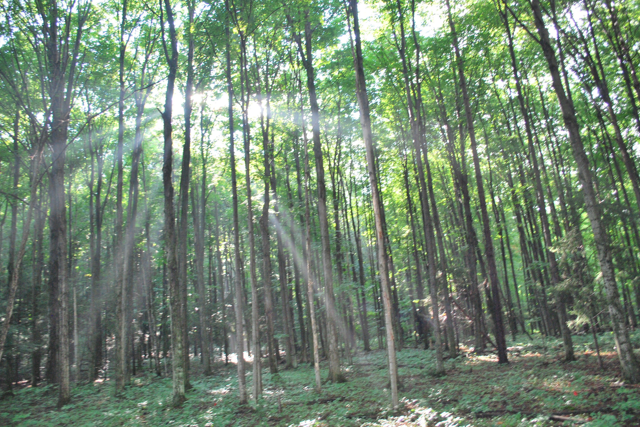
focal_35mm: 28
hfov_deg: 65.5
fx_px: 498
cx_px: 312
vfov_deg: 46.4
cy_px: 208
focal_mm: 18
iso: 500
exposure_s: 1/60
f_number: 3.5
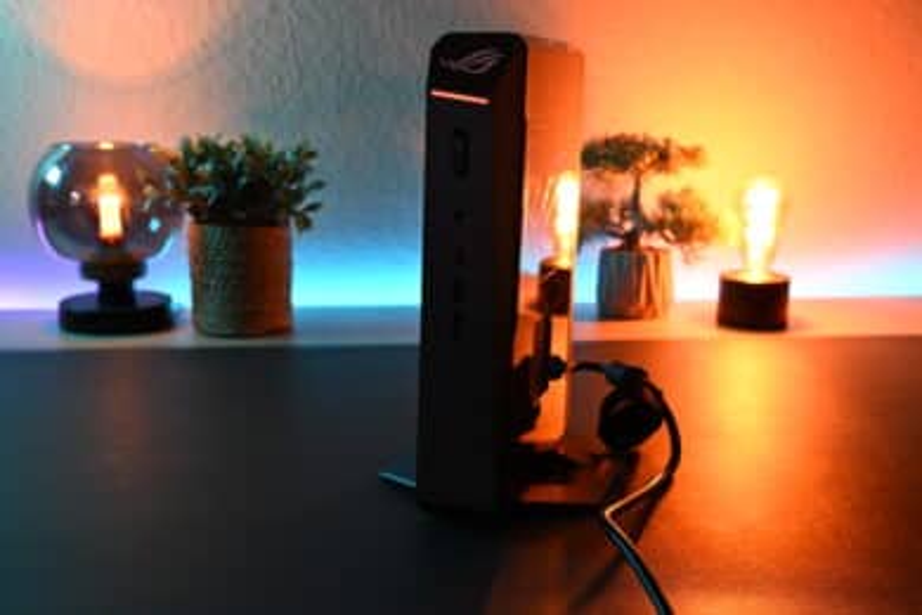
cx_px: 461
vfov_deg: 35.1
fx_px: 973
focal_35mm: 38
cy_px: 308
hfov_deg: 50.7
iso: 2200
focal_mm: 38
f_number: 8
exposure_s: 1/40
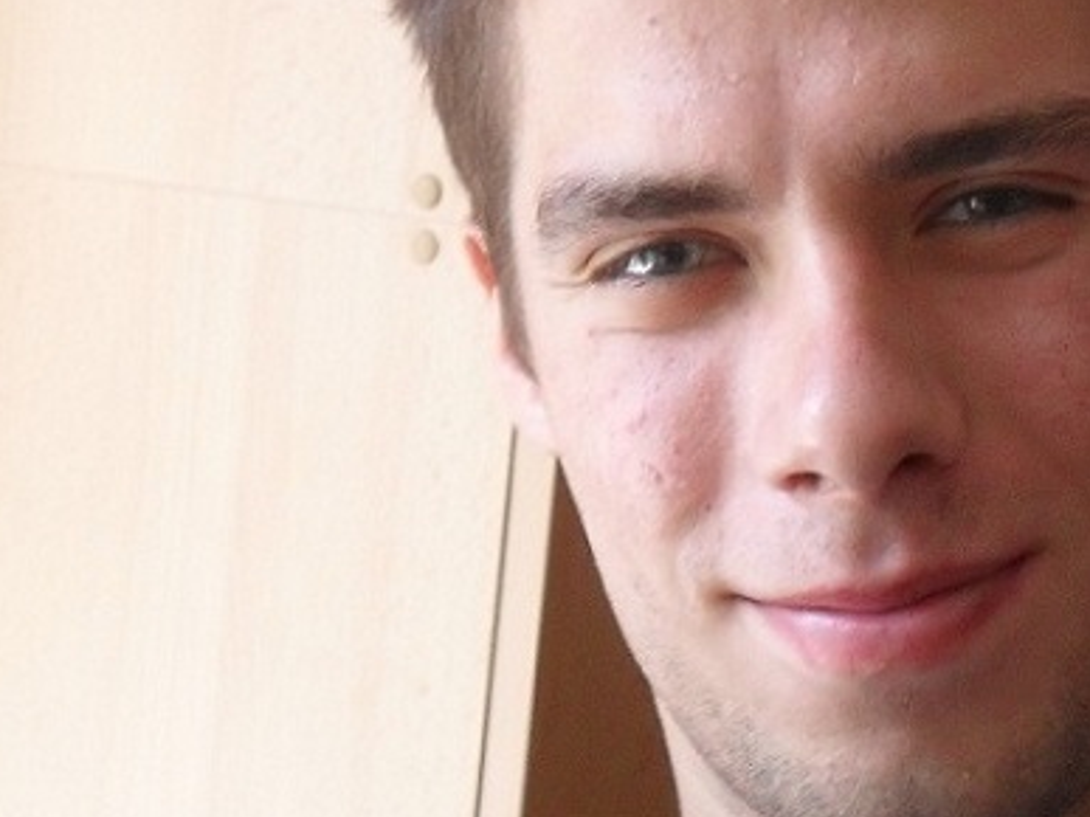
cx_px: 642
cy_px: 130
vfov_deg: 17.0
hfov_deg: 22.7
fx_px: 2707
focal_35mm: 86
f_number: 3.2
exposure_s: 1/30
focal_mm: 6.3
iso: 200
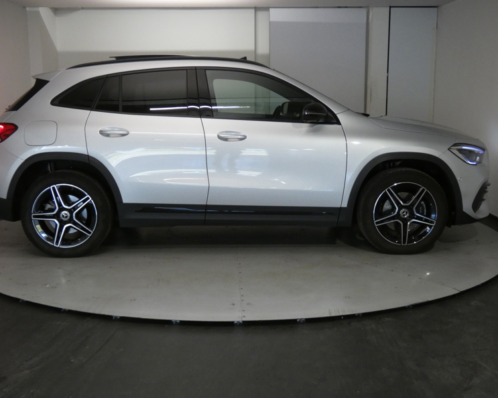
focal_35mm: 41
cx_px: 237
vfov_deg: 36.5
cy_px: 199
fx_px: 604
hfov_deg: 44.8
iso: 500
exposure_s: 1/80
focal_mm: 7.1
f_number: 3.6
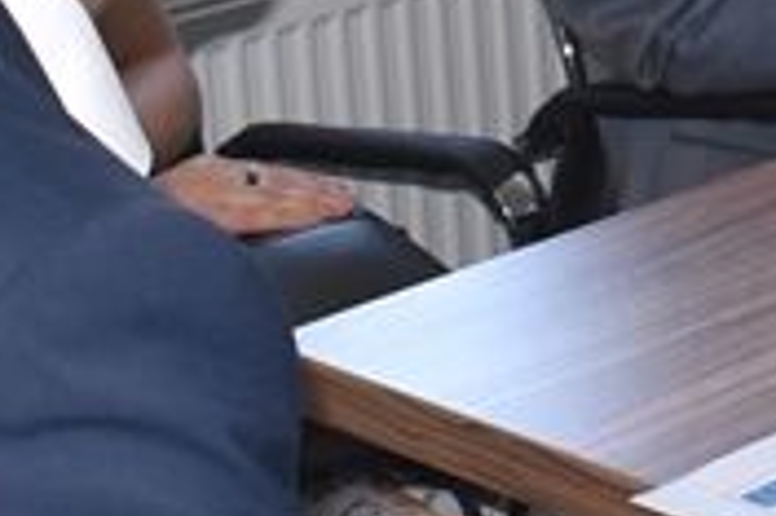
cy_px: -426
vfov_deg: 8.4
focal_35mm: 157
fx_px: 3381
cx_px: 1481
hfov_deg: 11.9
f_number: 5.6
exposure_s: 1/125
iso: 450
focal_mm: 18
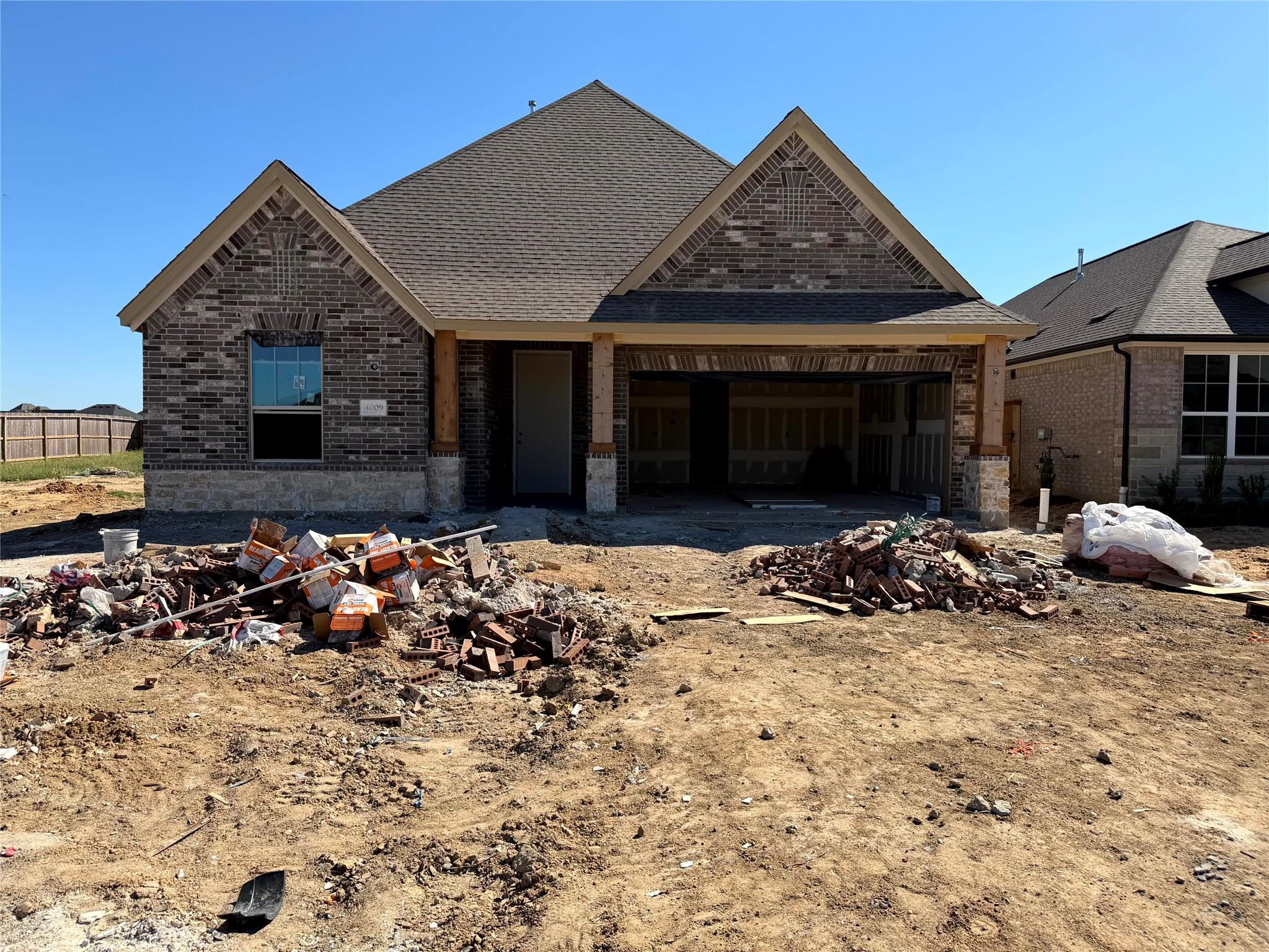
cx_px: 634
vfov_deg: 56.8
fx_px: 880
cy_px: 476
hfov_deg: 71.6
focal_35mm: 24
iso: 80
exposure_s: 1/4673
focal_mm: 6.76
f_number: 1.78
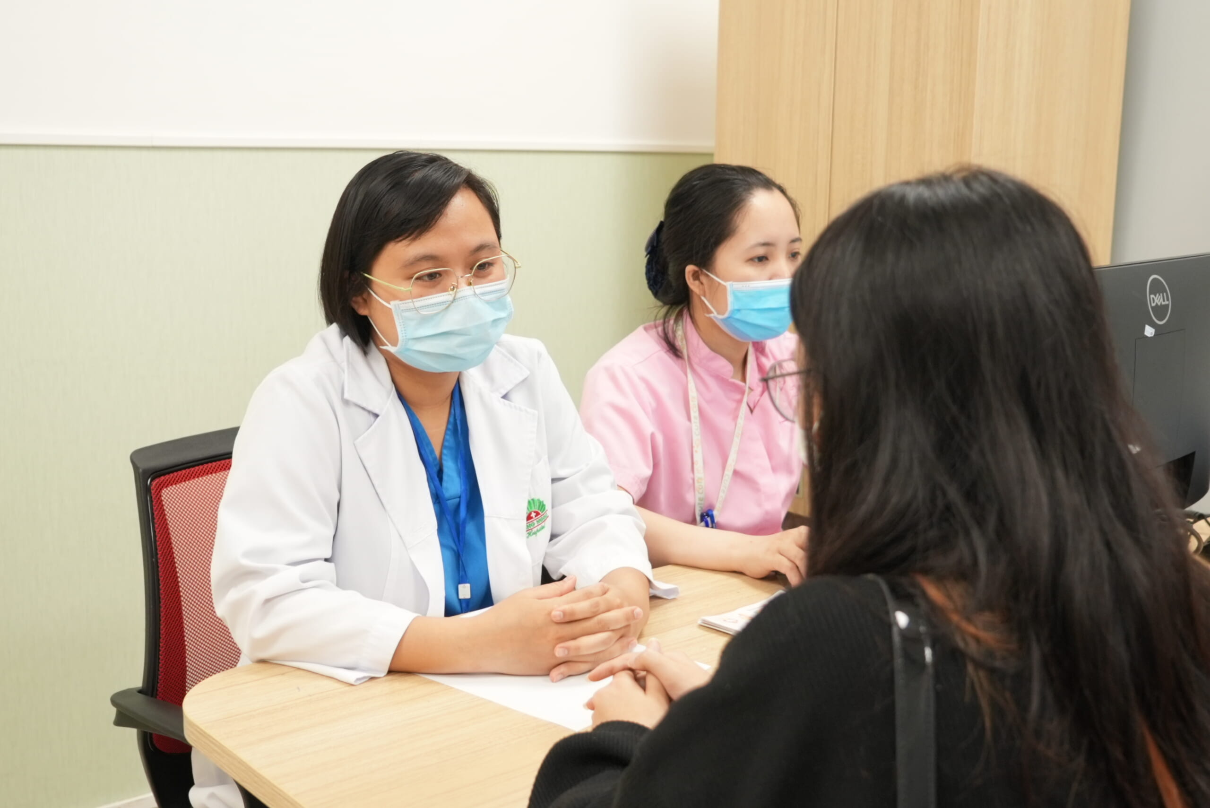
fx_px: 1345
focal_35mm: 40
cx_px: 605
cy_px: 404
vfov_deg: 33.4
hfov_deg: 48.4
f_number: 4
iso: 1600
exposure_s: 1/160
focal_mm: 27
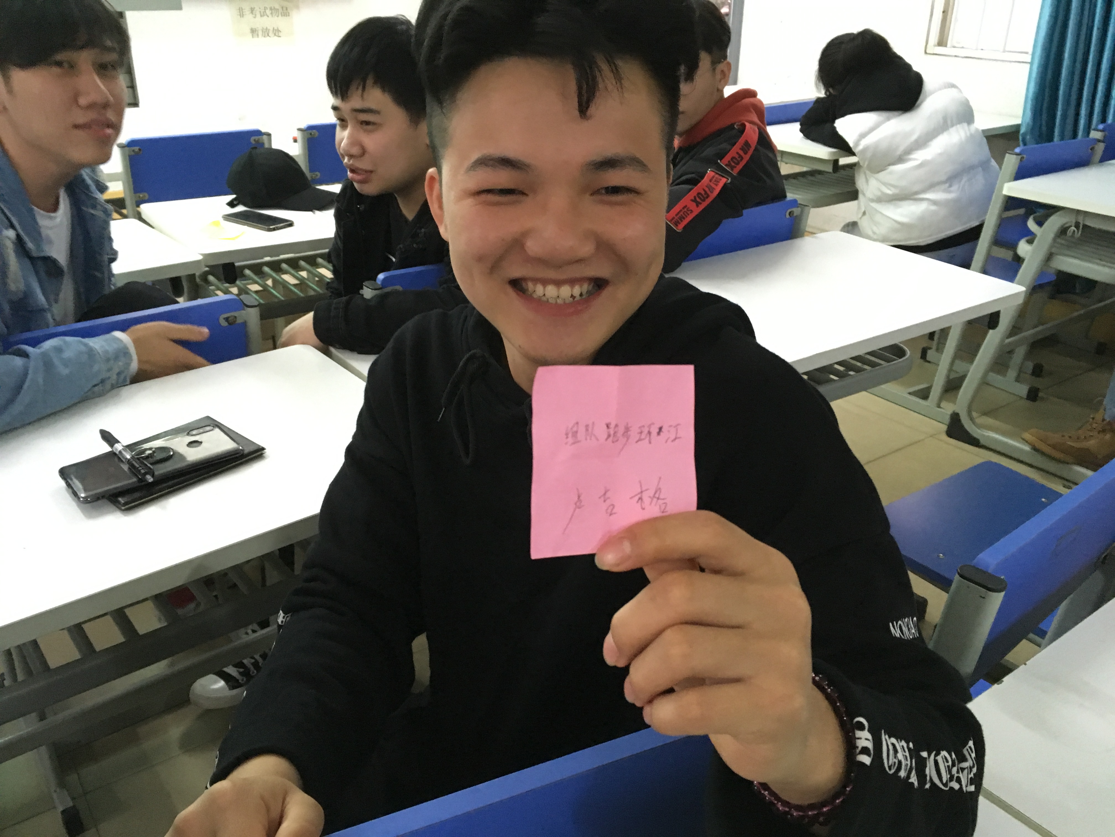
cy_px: 418
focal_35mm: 29
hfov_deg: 61.7
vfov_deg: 48.2
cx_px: 558
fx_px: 934
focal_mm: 4.15
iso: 200
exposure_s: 1/17
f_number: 2.2
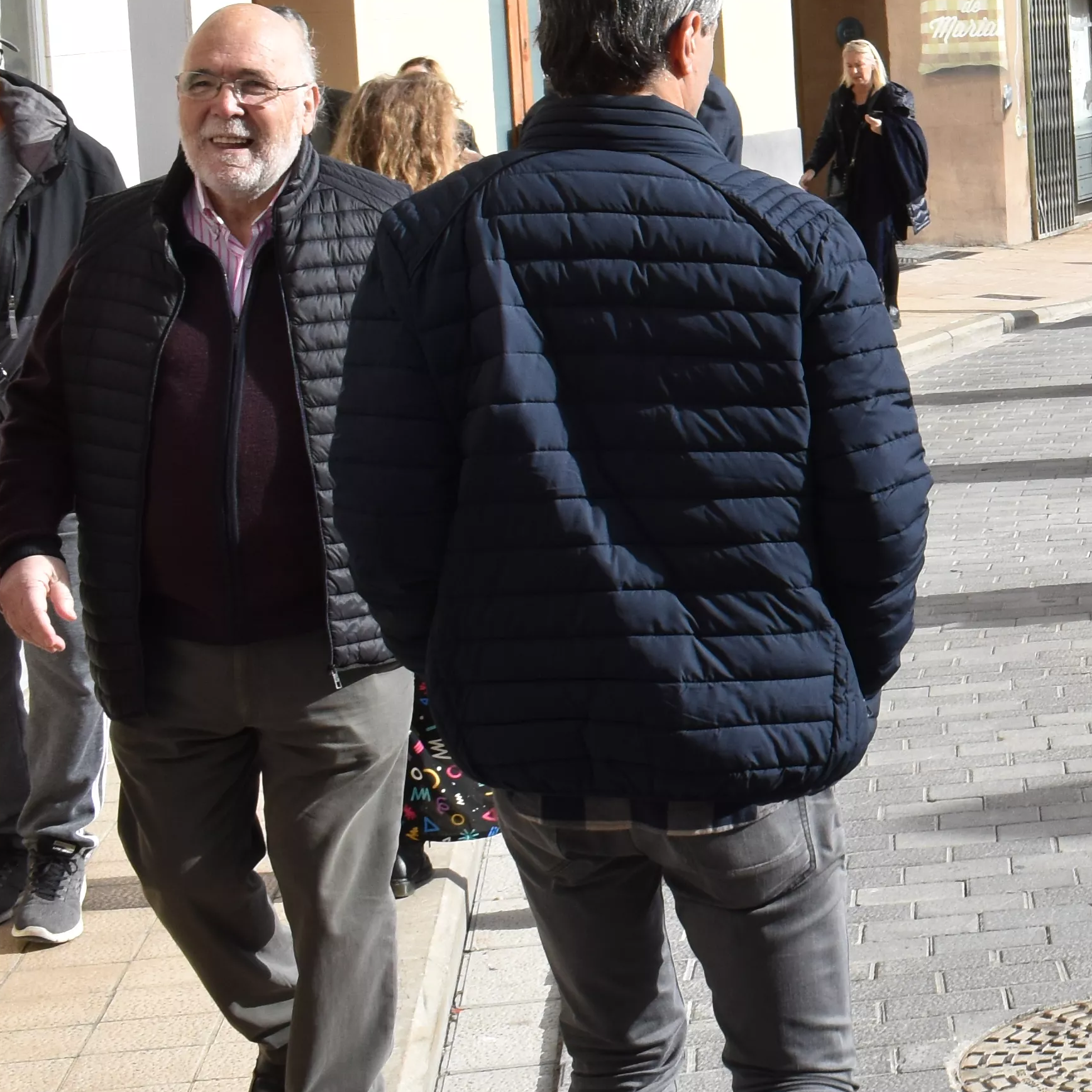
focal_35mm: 92
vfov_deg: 18.7
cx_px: 1606
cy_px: 284
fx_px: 3300
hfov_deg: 17.1
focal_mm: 21
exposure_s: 1/500
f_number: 11
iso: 400
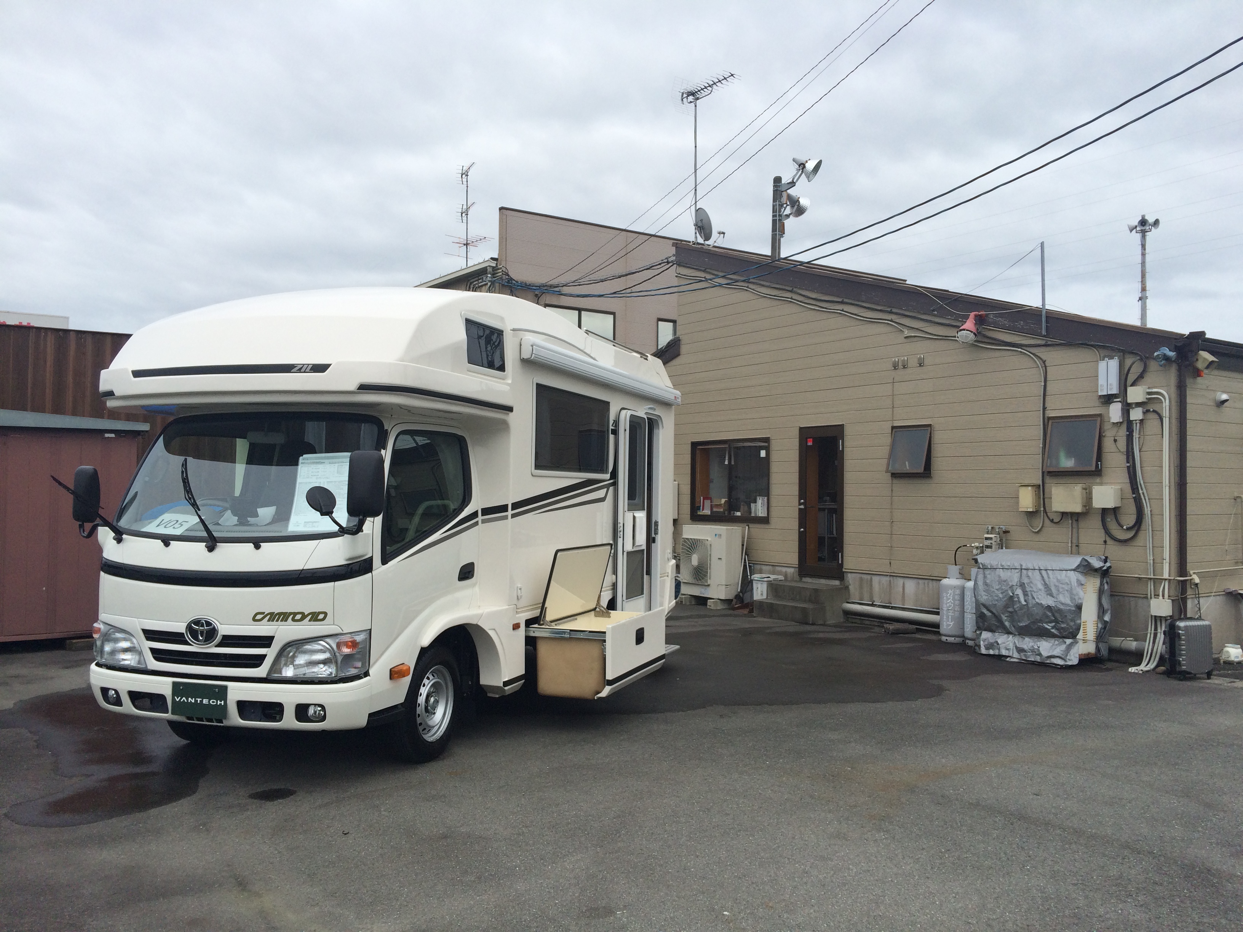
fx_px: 1041
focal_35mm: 29
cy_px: 466
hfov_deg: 61.7
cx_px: 622
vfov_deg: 48.2
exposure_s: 1/1709
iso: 32
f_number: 2.2
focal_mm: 4.15
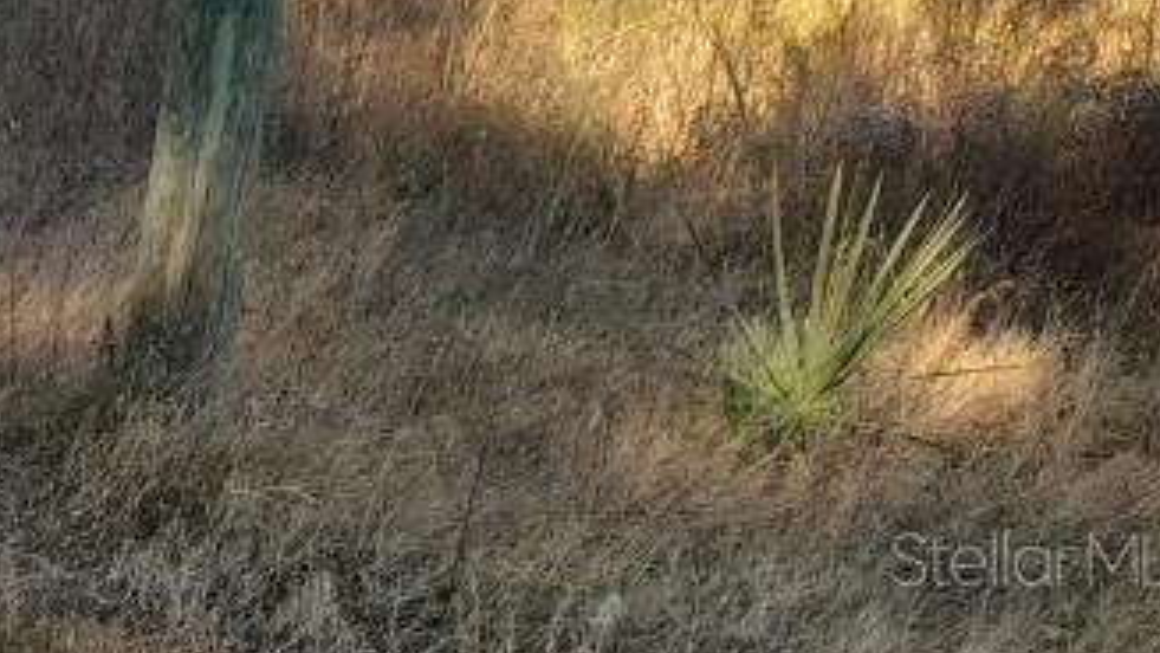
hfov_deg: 19.9
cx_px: -592
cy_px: 557
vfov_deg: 13.1
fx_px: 2830
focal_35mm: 92
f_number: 1.8
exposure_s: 1/120
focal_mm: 4
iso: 40
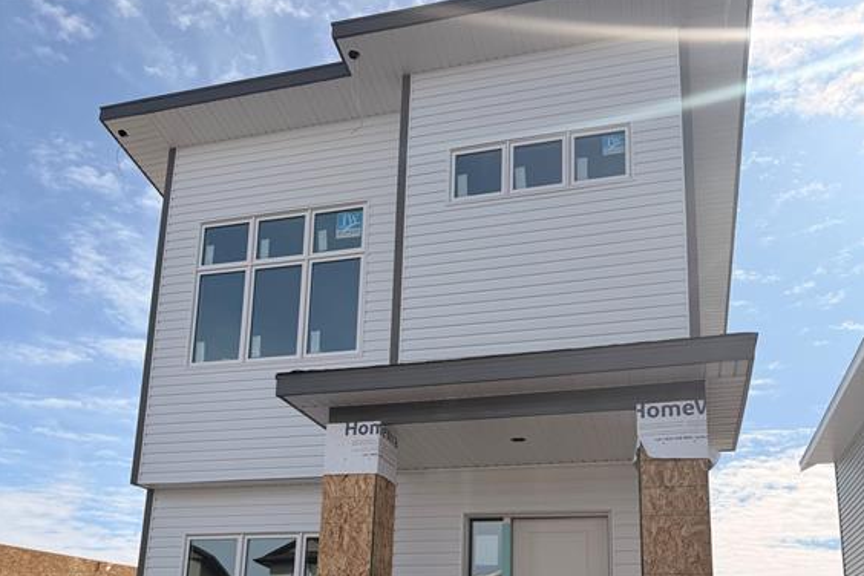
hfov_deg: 55.8
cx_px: 437
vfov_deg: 37.1
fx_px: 816
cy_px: 483
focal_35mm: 34
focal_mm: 6.76
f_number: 1.78
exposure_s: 1/11905
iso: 100
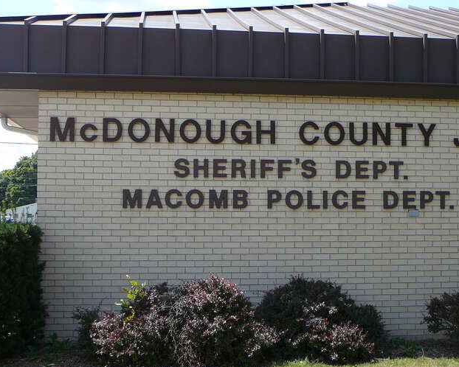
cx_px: 286
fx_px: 802
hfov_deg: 31.8
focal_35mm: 59
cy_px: 174
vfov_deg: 25.8
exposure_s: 1/500
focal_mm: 7
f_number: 3.3
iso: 80
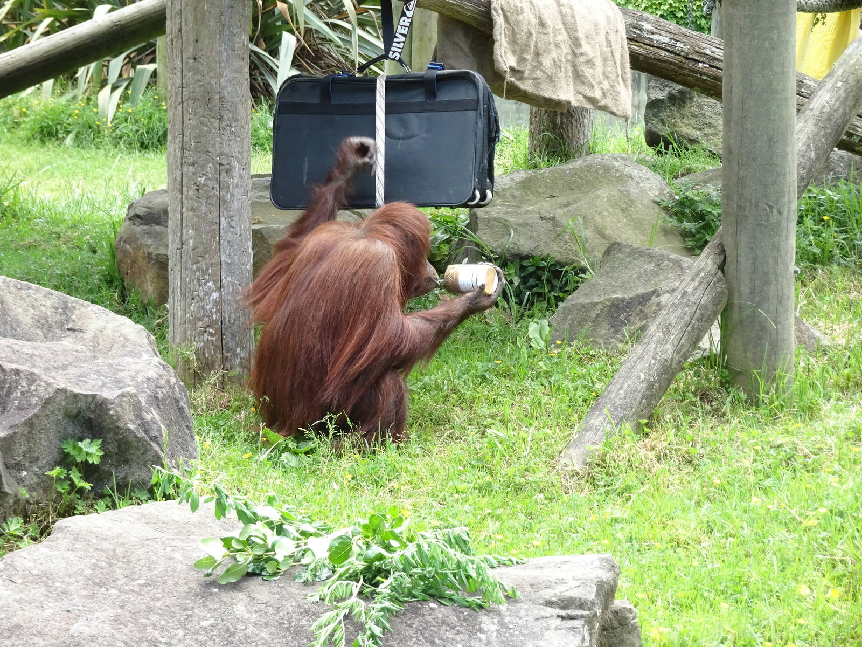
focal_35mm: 146
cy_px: 324
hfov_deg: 13.5
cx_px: 431
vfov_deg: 10.2
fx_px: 3636
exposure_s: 1/160
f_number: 5.6
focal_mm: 24.99
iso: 320
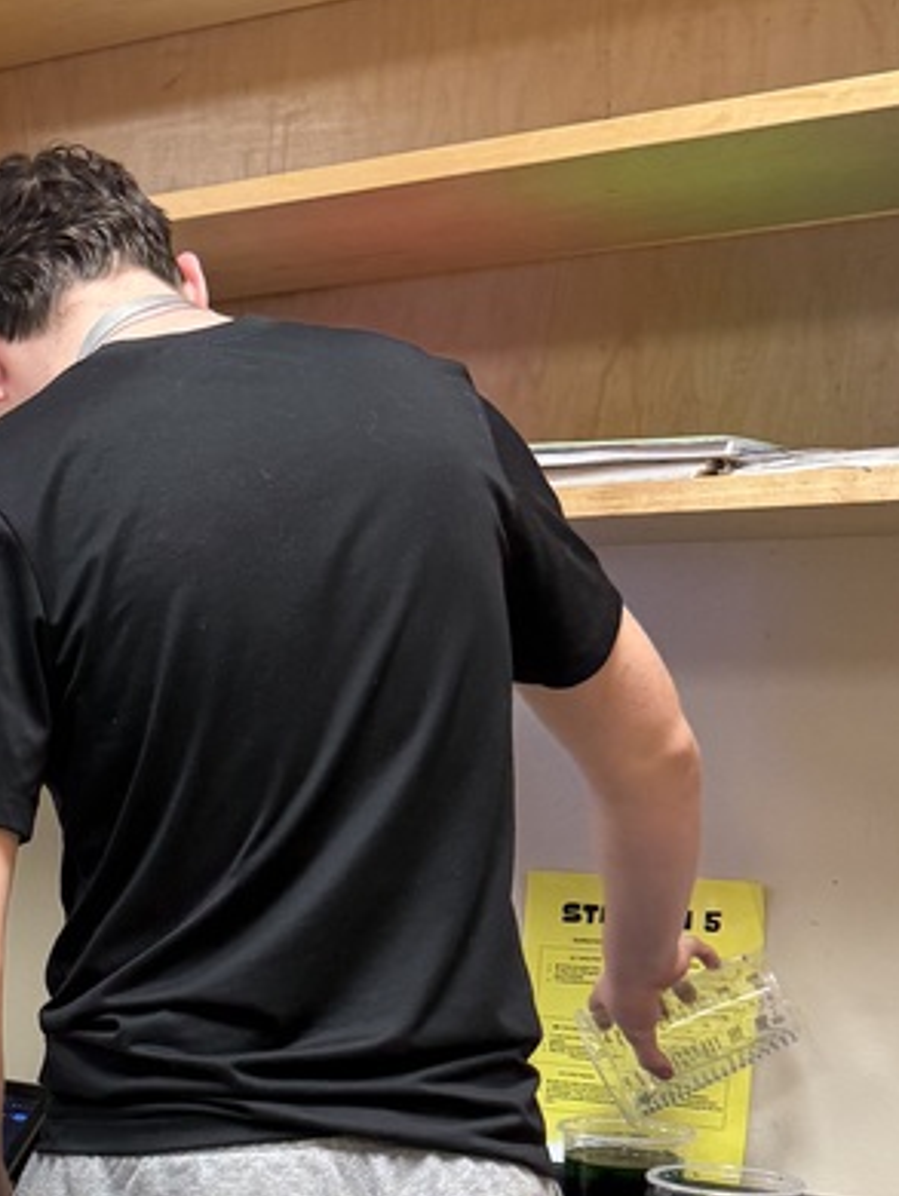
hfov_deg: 21.5
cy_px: 1101
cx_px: -212
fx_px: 2179
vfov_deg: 29.3
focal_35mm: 63
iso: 200
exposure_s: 1/81
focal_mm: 6.76
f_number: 1.78
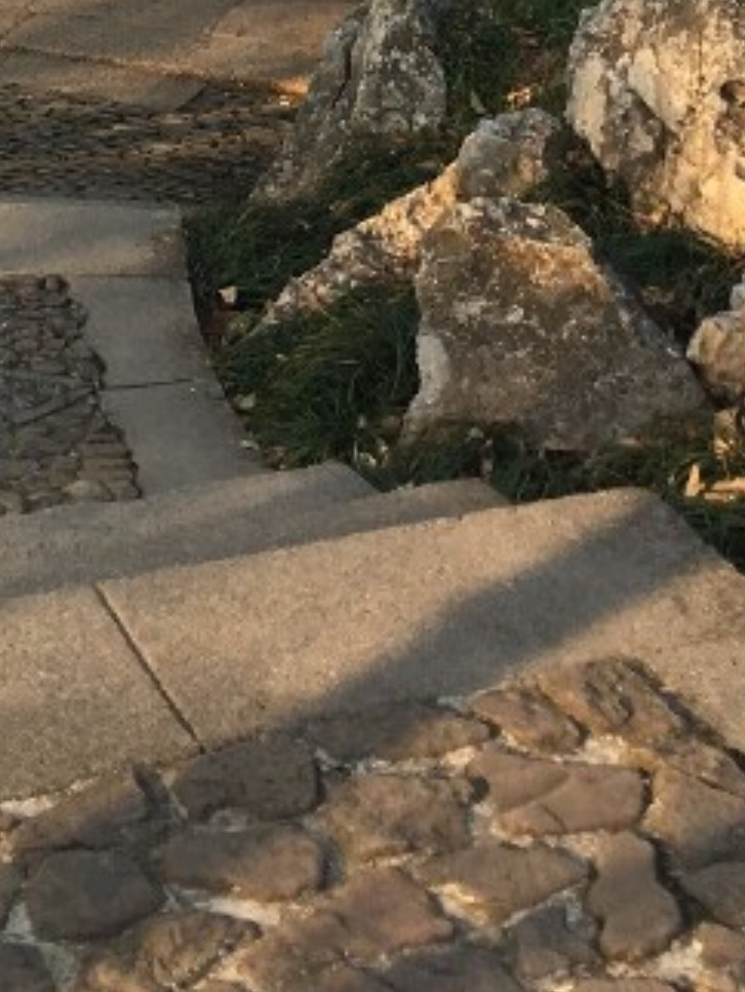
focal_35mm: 96
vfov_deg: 18.0
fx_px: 2751
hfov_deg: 15.4
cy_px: -535
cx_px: 345
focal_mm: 4.15
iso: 25
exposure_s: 1/545
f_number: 2.2
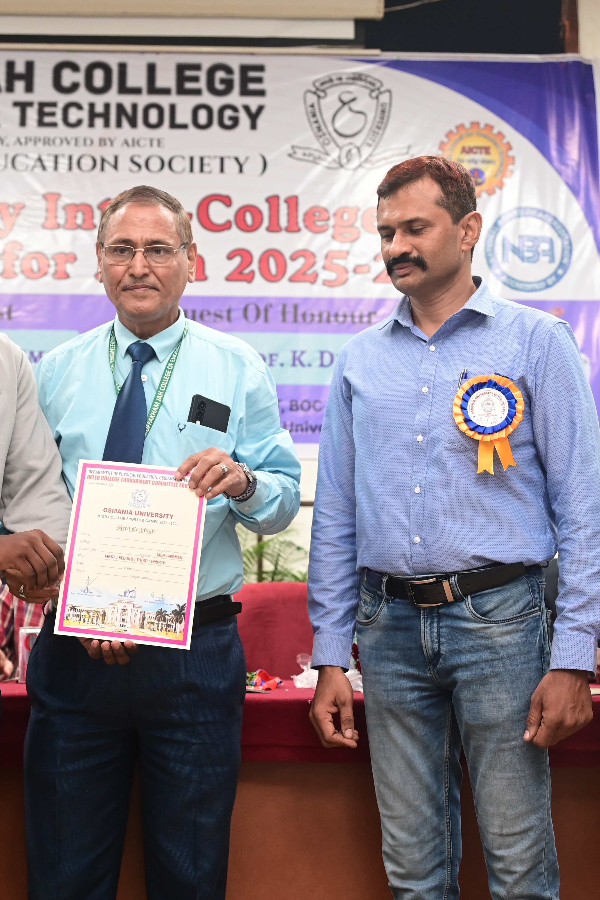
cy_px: 450
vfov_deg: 32.4
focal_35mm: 62
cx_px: 249
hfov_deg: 21.9
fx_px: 1550
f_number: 4
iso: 2000
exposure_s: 1/125
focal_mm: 41
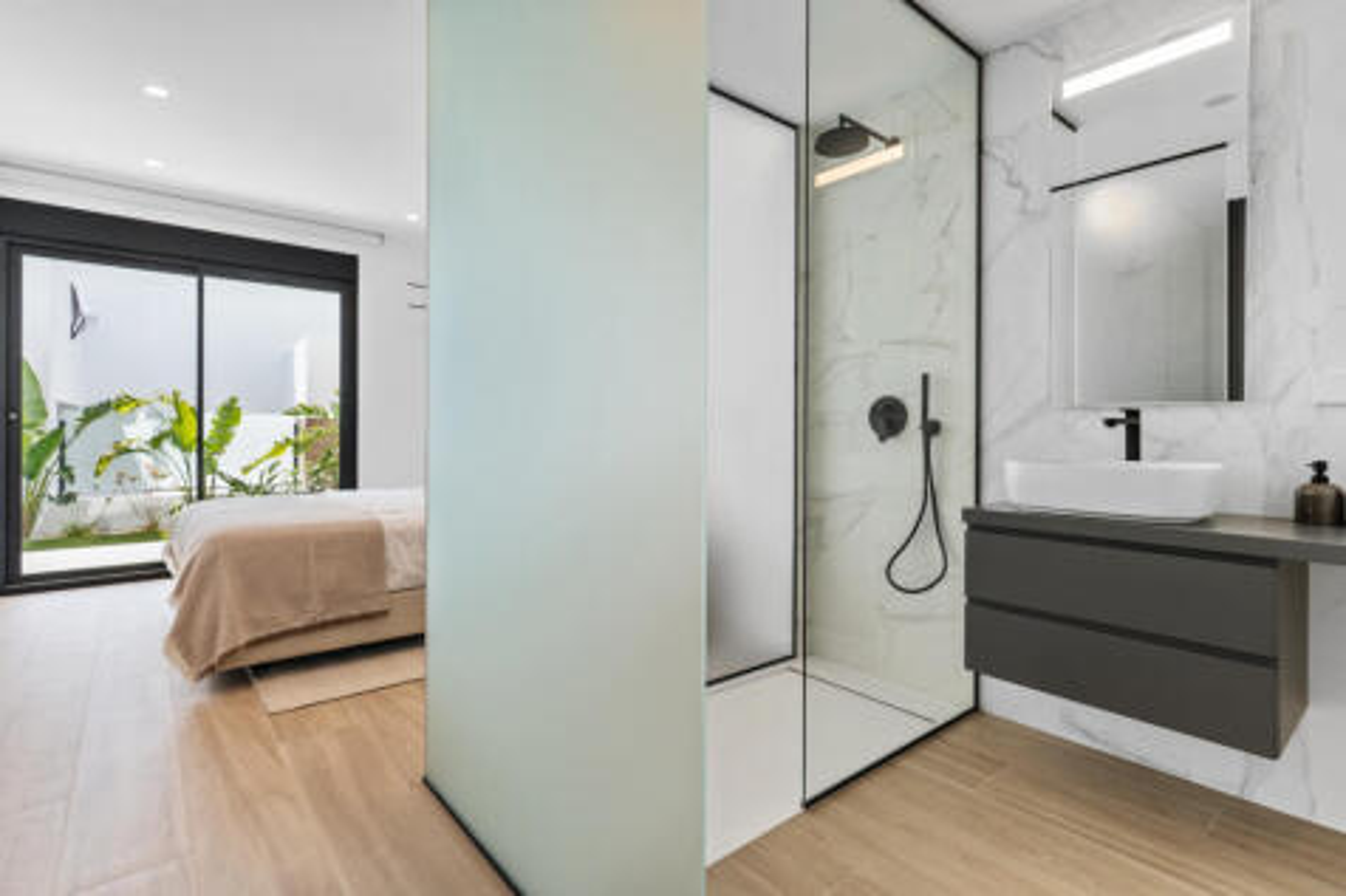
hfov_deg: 93.3
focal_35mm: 17
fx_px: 635
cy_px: 448
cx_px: 673
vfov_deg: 70.4
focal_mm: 17
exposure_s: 1/8
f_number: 6.3
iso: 50
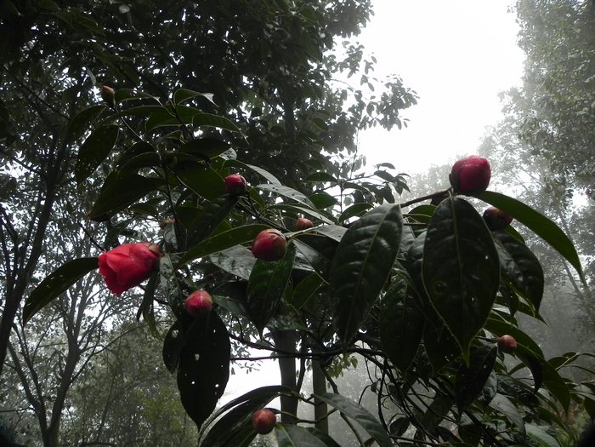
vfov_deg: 53.1
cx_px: 298
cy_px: 224
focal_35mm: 26
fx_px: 447
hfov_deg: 67.3
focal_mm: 4.6
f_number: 3.5
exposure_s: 1/144
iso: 160
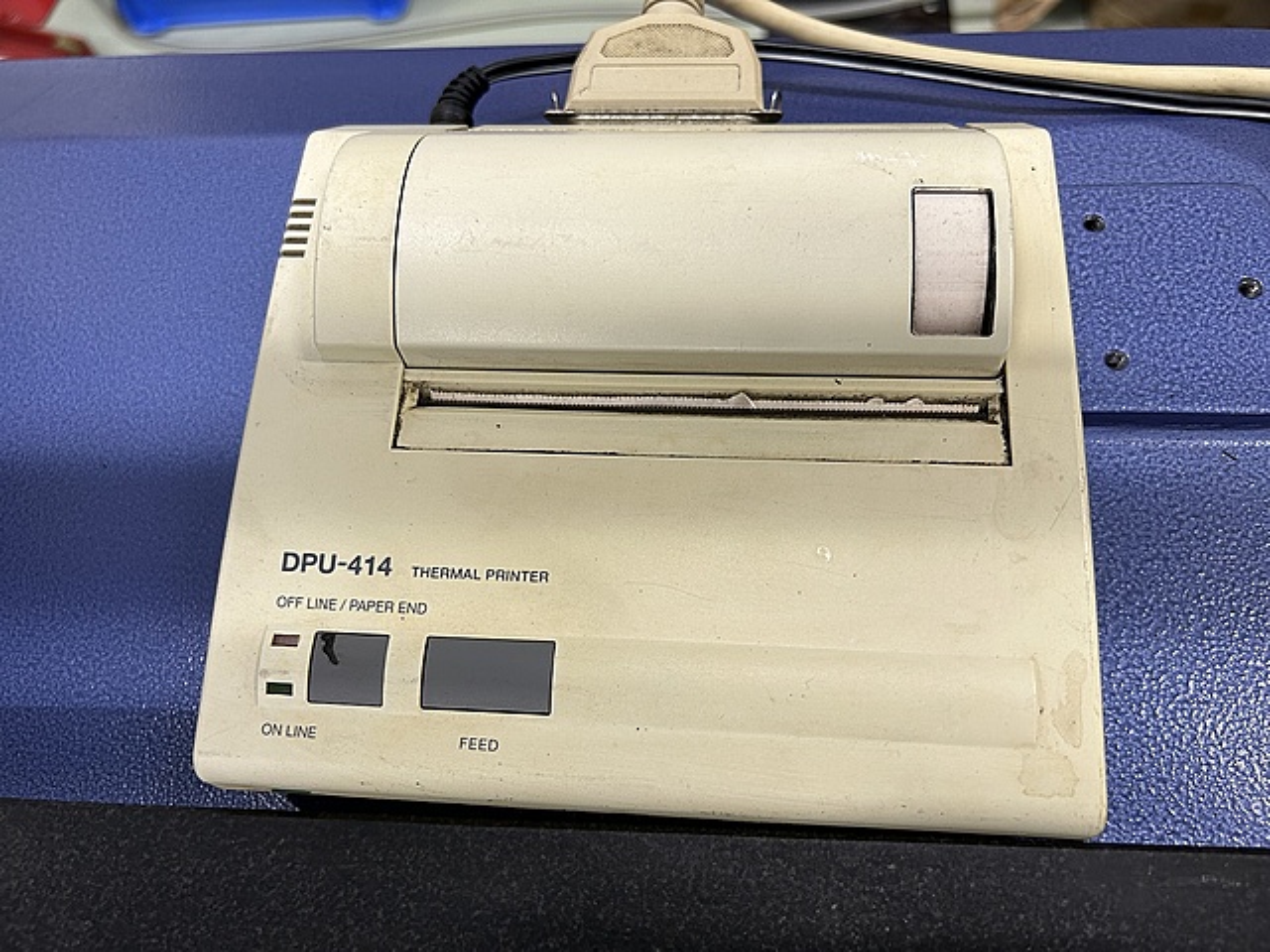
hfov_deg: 67.3
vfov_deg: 53.1
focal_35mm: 26
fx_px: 954
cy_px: 476
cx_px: 635
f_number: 1.5
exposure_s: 1/100
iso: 64
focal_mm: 5.7
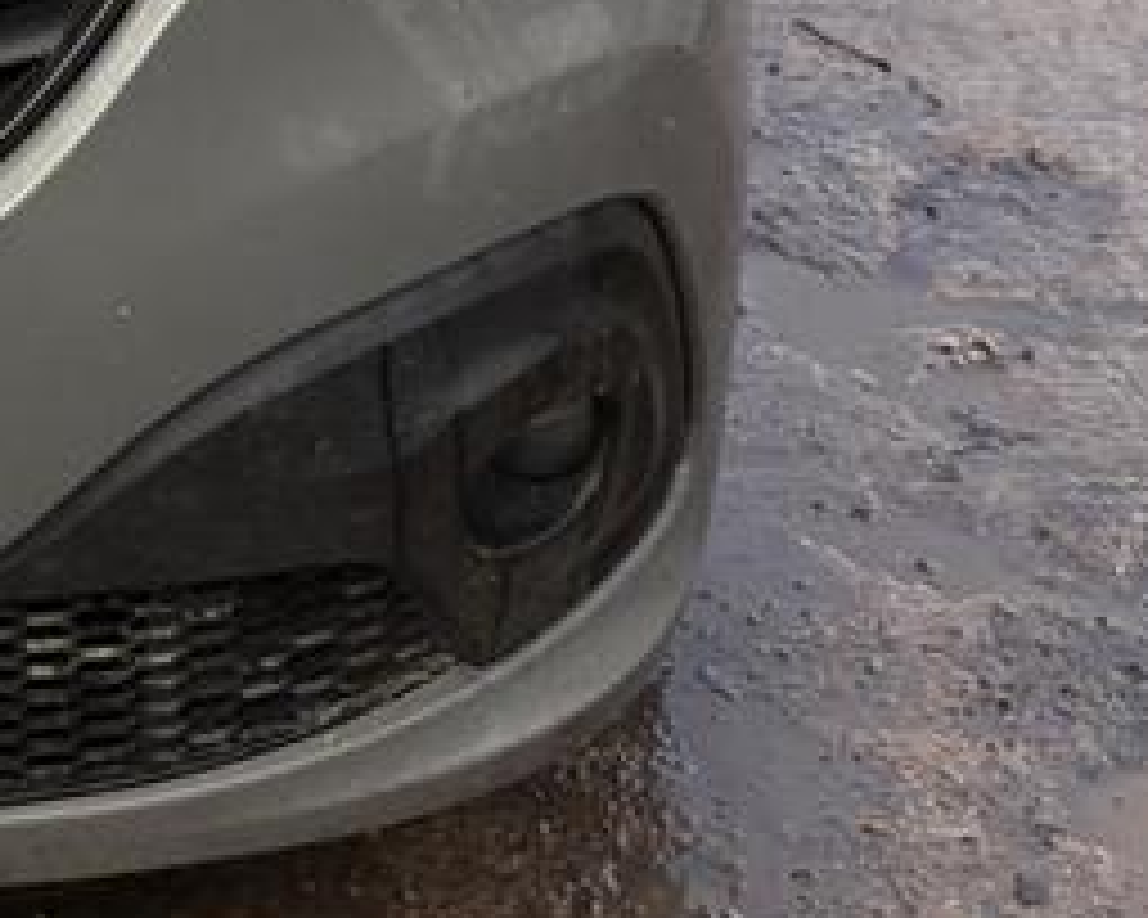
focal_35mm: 89
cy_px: -464
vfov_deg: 15.8
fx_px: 3024
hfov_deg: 19.9
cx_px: -297
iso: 64
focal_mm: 5.96
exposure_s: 1/465
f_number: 1.6
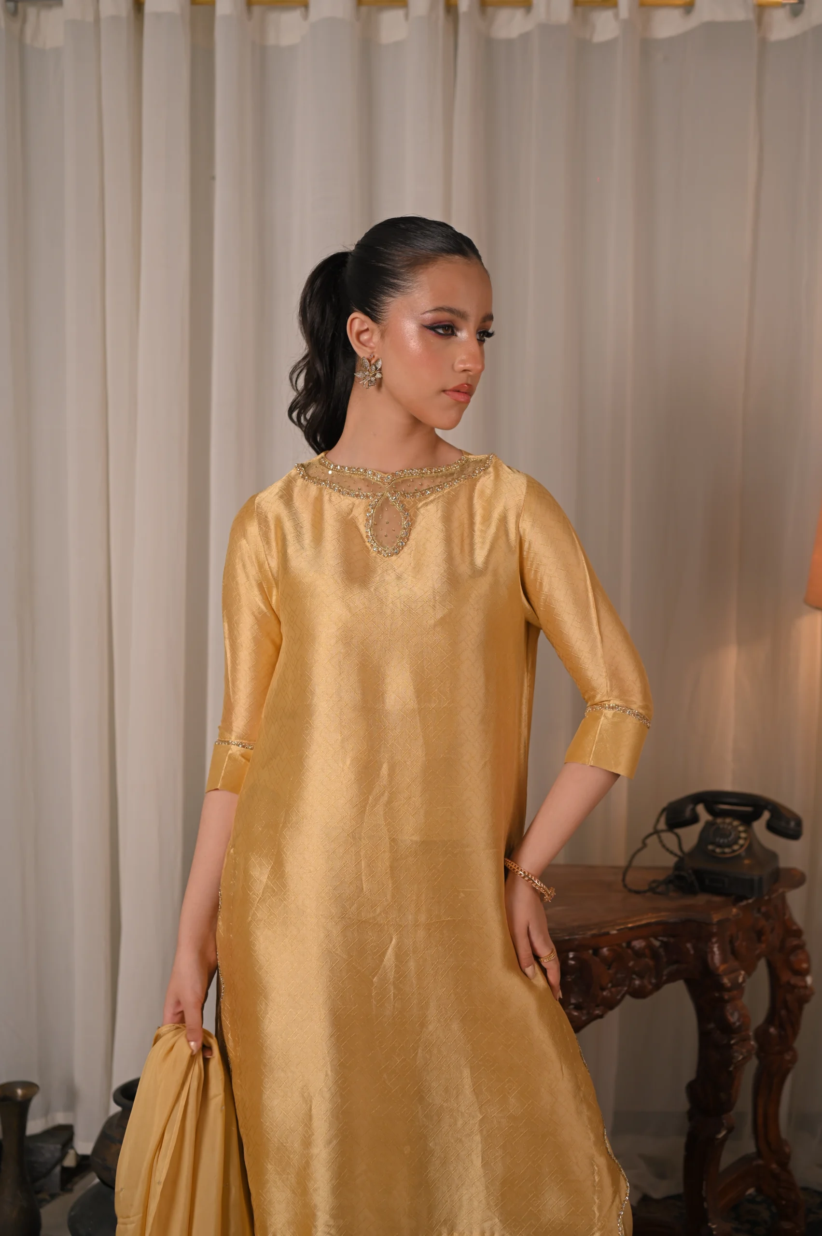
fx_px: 1200
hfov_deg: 37.8
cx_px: 411
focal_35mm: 35
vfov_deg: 54.5
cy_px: 618
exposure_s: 1/100
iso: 160
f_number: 2.8
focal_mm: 35
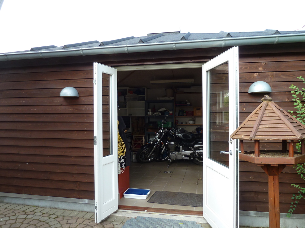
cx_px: 157
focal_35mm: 26
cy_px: 117
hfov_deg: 67.3
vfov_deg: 53.0
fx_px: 229
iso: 80
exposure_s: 1/80
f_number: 3.3
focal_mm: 4.1
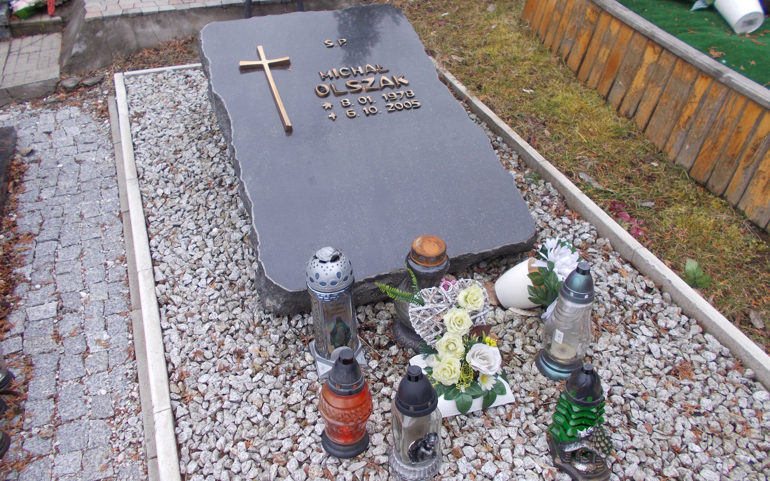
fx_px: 630
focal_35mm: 30
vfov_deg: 41.8
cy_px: 223
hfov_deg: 62.9
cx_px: 382
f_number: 3.2
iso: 80
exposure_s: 1/200
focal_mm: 4.6
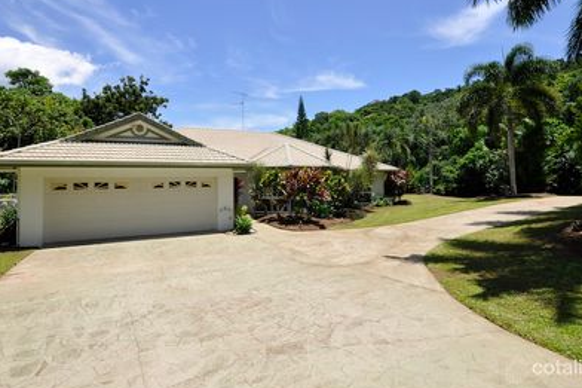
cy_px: 166
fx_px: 291
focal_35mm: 18
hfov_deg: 90.0
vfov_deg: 67.0
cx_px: 276
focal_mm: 10
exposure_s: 1/320
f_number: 9
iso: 200
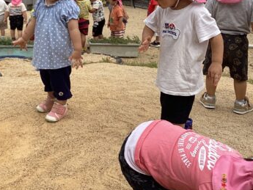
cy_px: 45
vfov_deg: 21.1
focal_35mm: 69
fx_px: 504
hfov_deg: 27.6
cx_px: 51
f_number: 2.4
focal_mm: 3.3
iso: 25
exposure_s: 1/1335
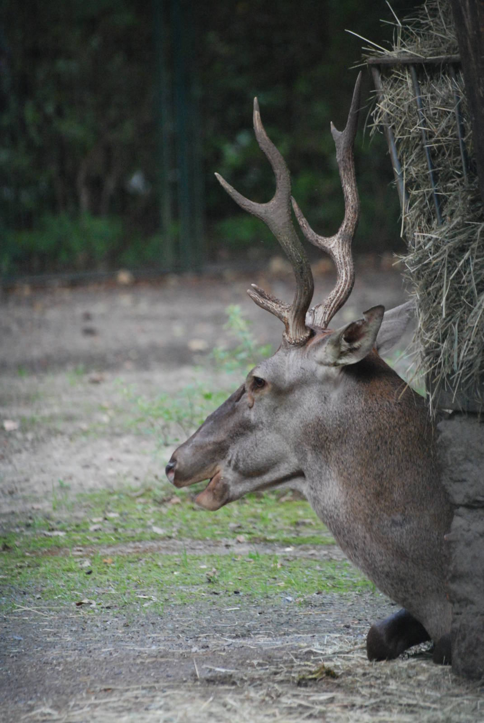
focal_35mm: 330
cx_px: 242
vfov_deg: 6.2
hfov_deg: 4.2
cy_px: 362
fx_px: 6636
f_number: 5
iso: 1600
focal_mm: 220
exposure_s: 1/160
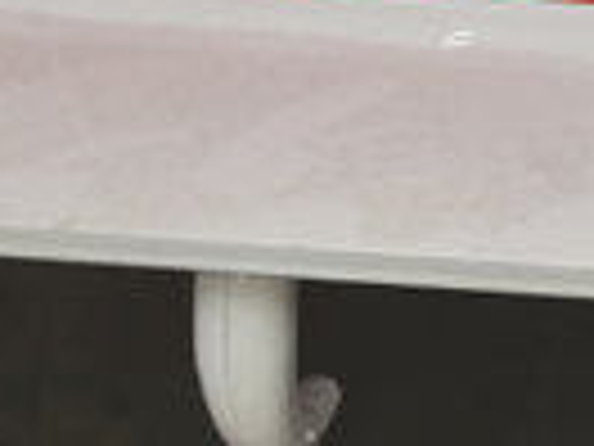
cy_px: -257
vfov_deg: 8.8
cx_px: 1318
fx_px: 2814
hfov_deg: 10.7
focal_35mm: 164
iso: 50
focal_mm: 5.75
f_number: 2
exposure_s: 1/207
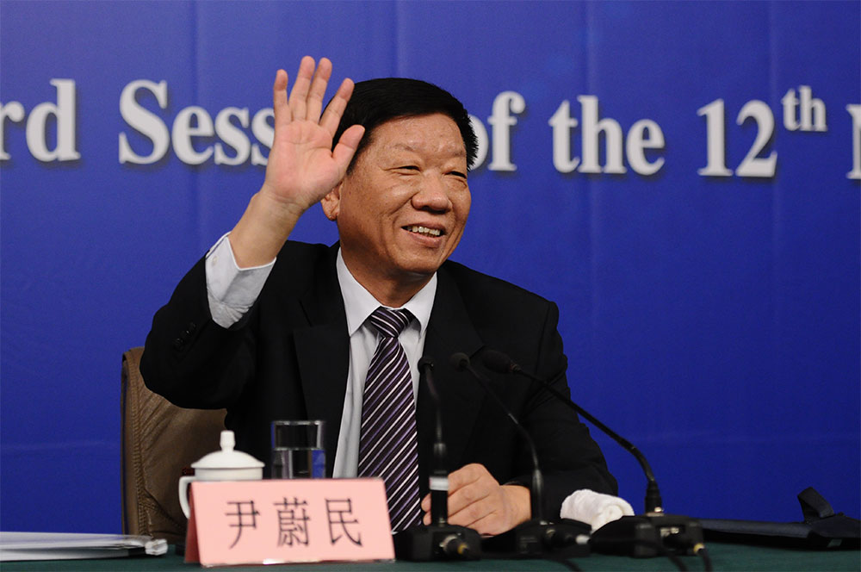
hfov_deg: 18.2
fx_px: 2687
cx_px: 430
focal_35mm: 112
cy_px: 286
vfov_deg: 12.1
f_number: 2.8
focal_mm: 75
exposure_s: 1/320
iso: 1600
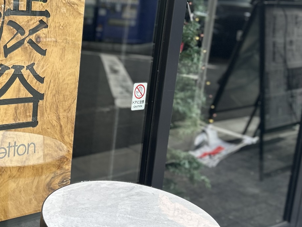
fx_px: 497
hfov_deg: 32.7
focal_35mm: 57
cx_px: 53
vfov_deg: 25.6
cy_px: 97
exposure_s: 1/125
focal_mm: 5.7
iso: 32
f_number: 1.5
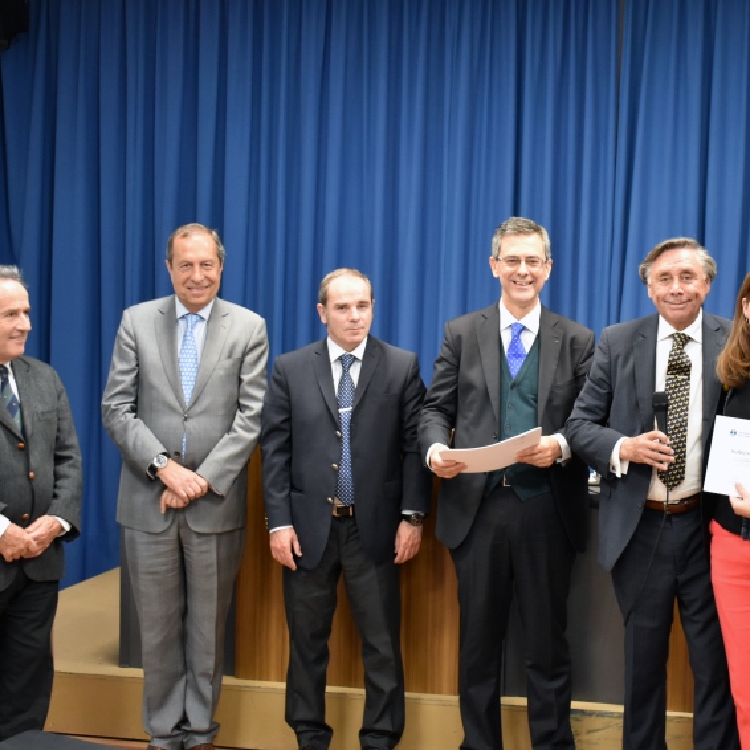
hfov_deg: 28.2
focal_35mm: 60
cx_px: 567
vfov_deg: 28.6
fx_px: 1471
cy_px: 325
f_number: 4
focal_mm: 26
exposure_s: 1/60
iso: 1600
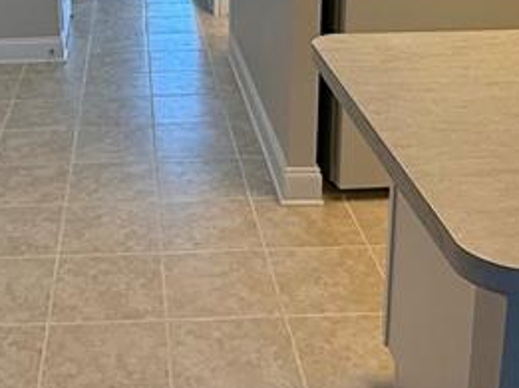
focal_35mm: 55
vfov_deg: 24.8
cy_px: -28
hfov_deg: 34.5
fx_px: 823
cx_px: 149
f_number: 2.2
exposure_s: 1/120
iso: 200
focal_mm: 2.22
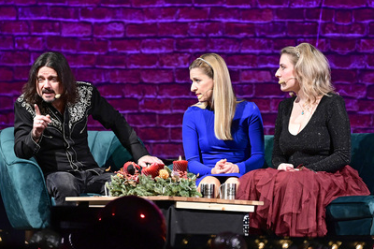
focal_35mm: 214
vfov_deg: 6.4
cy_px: 113
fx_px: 2221
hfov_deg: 9.6
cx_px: 170
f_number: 3.5
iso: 3200
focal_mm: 190
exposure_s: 1/320
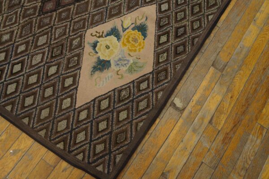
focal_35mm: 30
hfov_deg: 62.0
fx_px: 224
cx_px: 134
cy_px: 90
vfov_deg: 43.5
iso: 2000
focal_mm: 20
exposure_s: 1/160
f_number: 4
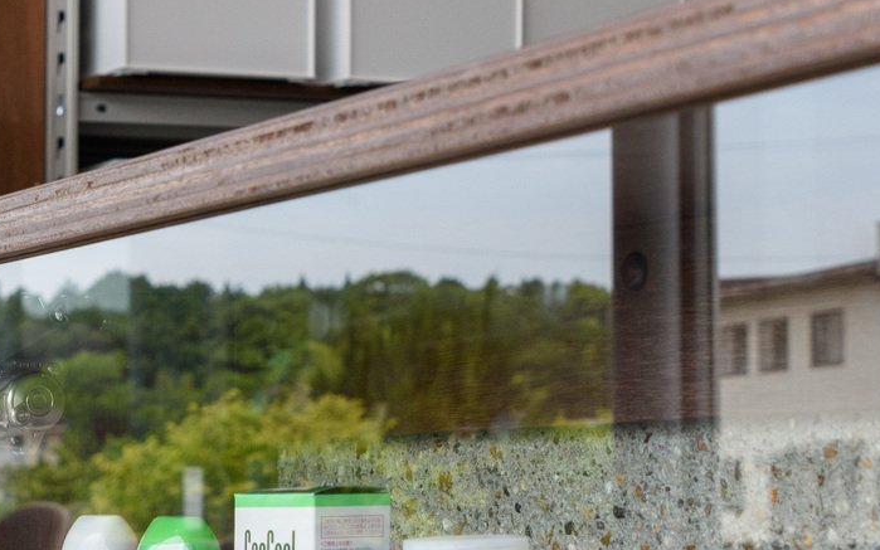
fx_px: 2518
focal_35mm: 105
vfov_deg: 12.3
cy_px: 564
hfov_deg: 19.7
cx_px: 258
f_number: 6.3
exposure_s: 1/320
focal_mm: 24
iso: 400
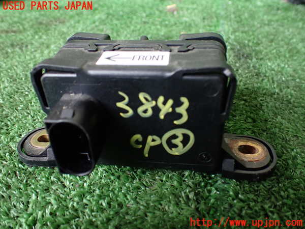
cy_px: 114
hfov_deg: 60.0
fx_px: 264
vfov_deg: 46.8
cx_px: 152
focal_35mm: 30
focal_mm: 5.4
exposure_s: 1/125
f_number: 2.3
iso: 400
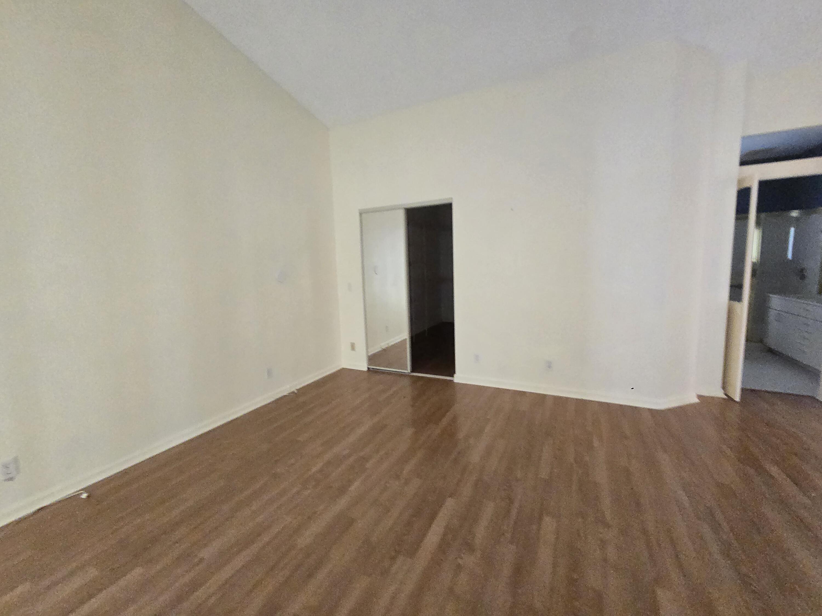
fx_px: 309
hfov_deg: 106.2
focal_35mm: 13
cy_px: 308
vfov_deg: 89.9
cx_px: 411
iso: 500
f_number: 2.2
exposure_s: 1/60
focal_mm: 2.2
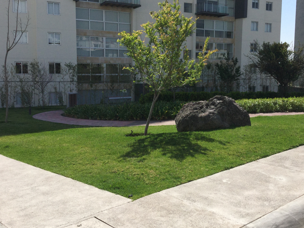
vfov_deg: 37.6
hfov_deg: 48.8
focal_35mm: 38
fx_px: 334
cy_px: 97
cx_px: 173
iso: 25
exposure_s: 1/2398
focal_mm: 3.3
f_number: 2.4
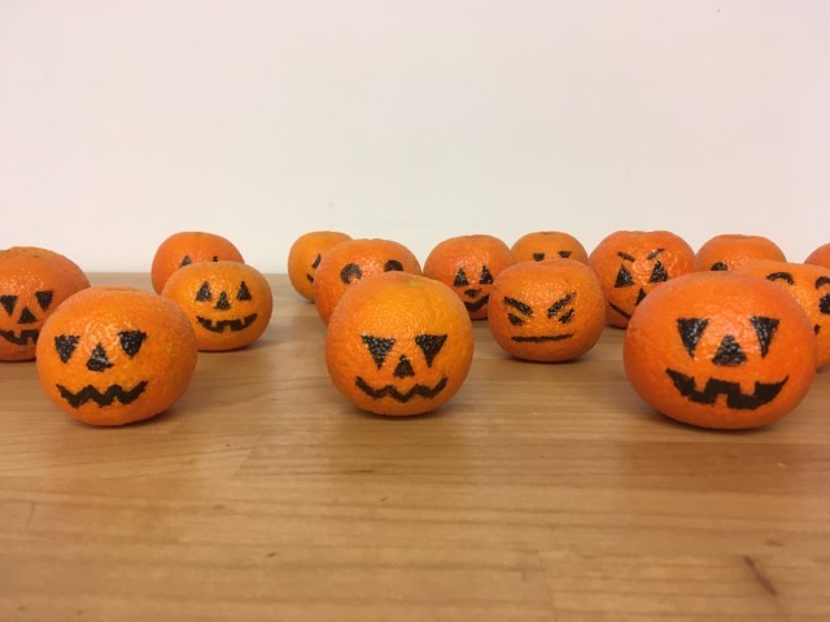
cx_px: 415
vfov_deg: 48.2
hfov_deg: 61.7
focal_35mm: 29
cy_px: 311
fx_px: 695
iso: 100
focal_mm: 4.15
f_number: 2.2
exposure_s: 1/33
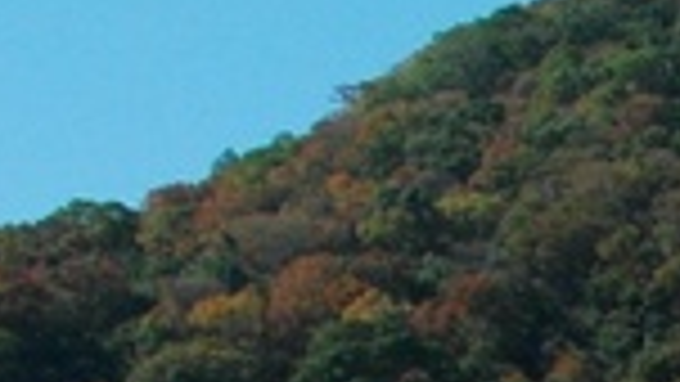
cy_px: 1022
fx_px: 3426
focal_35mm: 190
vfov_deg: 6.0
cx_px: 1380
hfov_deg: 10.4
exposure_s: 1/1000
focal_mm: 18
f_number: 5.6
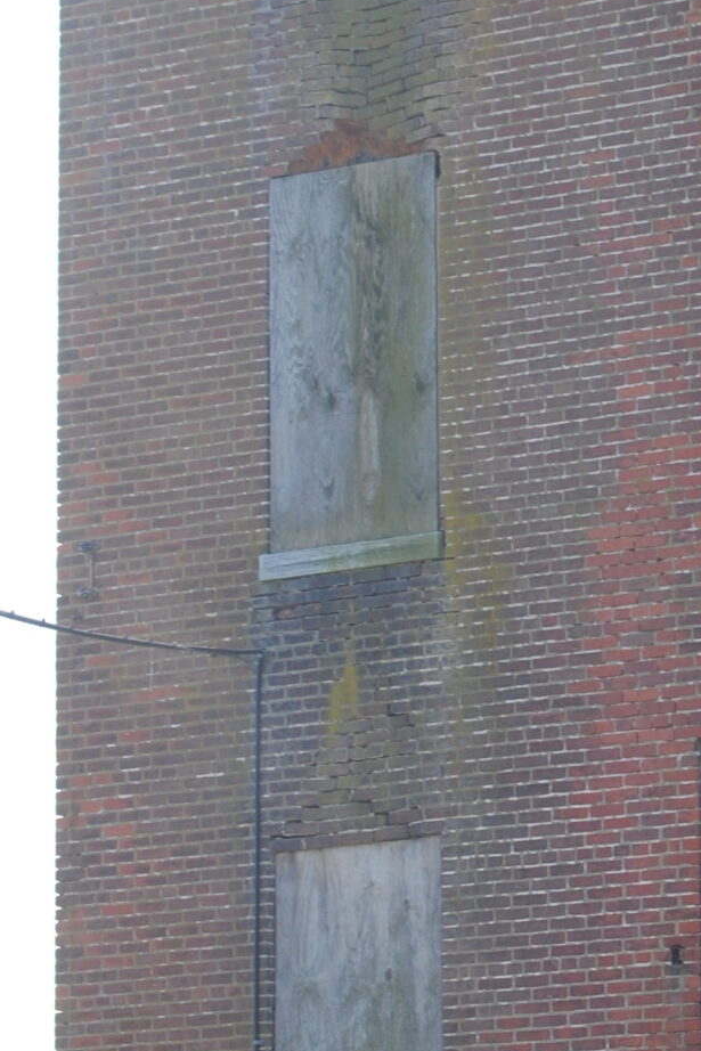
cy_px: 430
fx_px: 6697
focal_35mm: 229
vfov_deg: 9.0
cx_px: 913
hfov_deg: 6.0
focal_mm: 55
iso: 100
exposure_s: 1/125
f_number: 5.6
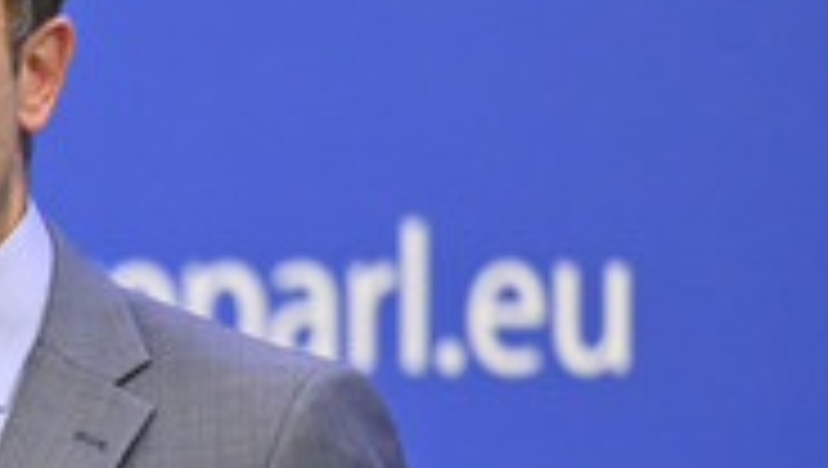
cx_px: -70
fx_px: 11276
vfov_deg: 2.4
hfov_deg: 4.2
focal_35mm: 513
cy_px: 432
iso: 5000
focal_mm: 200
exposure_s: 1/800
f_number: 2.8
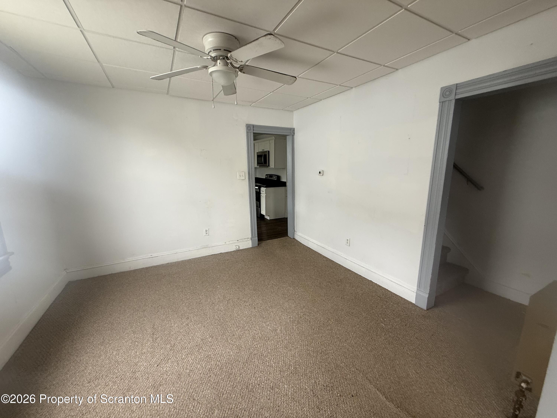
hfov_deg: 102.1
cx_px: 278
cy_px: 209
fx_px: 225
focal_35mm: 14
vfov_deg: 85.7
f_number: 2.2
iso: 125
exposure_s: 1/99
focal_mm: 2.22
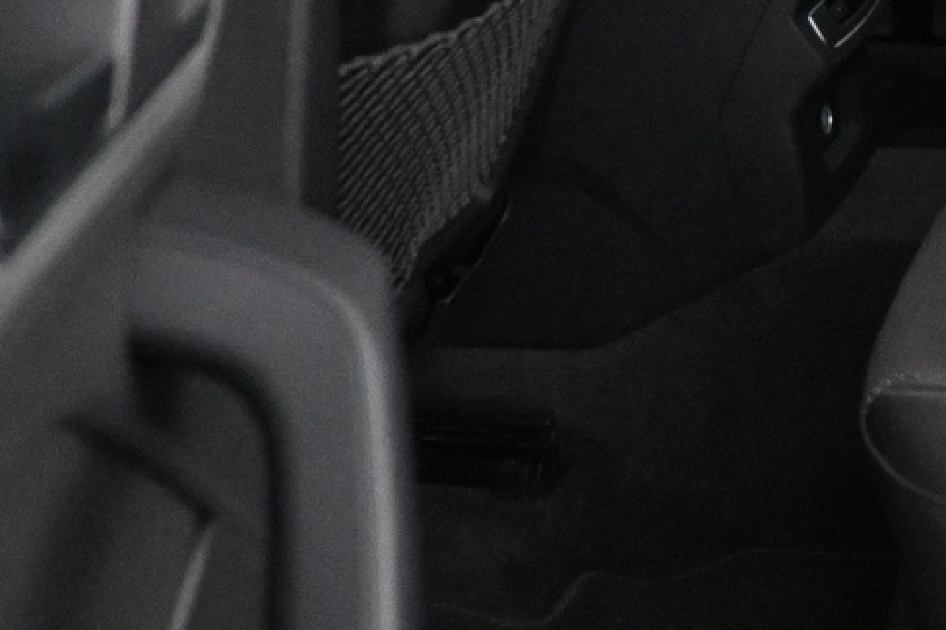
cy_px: -171
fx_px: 2224
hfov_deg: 21.3
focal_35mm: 85
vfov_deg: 15.4
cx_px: 1299
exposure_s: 1/60
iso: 5600
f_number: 3.5
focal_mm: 17
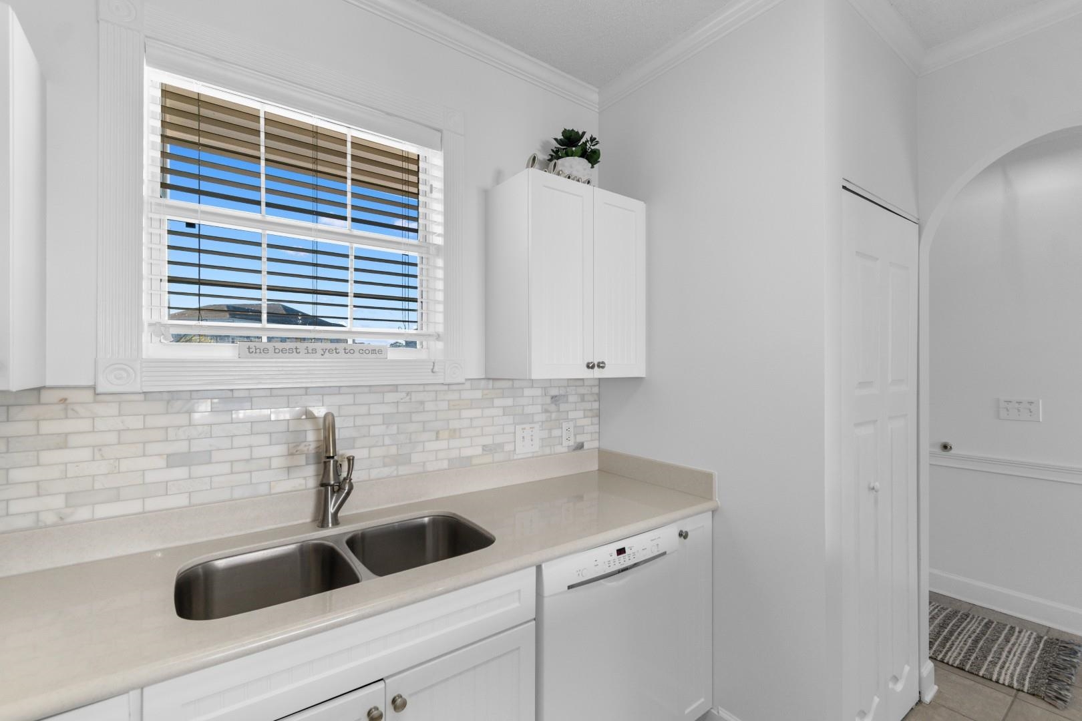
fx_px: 451
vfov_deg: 77.3
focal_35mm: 15
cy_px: 360
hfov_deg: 100.4
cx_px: 541
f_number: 4.5
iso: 100
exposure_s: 1/30
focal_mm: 10
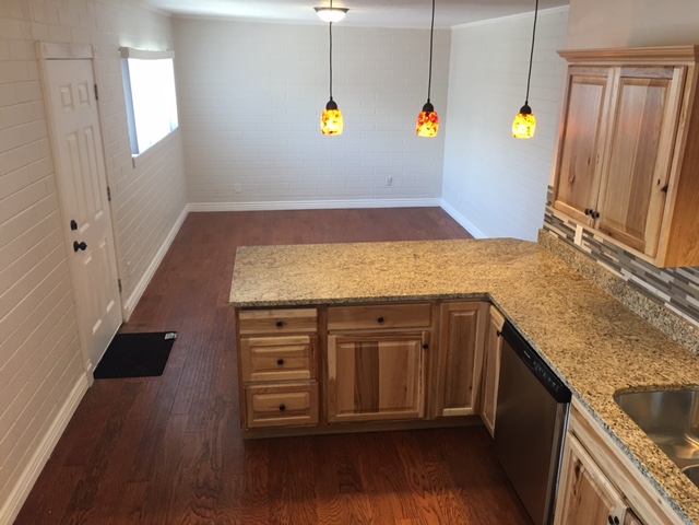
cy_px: 262
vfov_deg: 48.2
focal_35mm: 29
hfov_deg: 61.7
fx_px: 586
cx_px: 350
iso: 40
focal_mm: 4.15
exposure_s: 1/30
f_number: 2.2
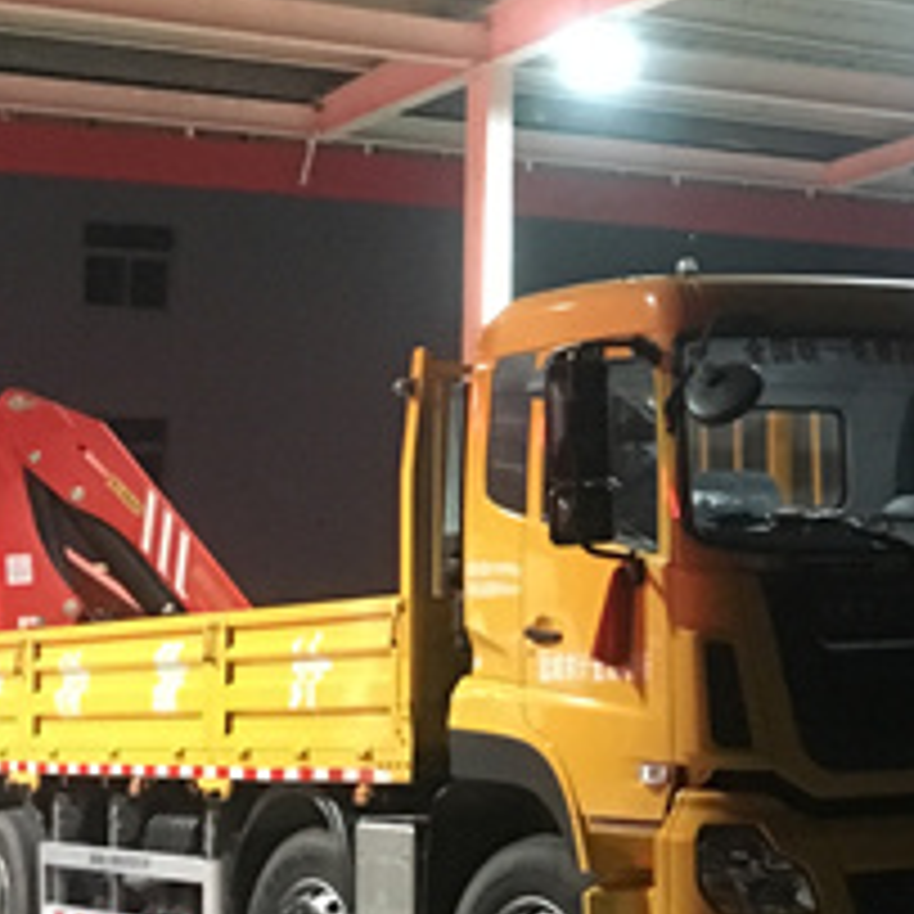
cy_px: 259
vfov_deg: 18.8
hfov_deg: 17.7
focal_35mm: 92
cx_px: 1193
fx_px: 2748
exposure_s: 1/17
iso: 320
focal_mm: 4.15
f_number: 2.2
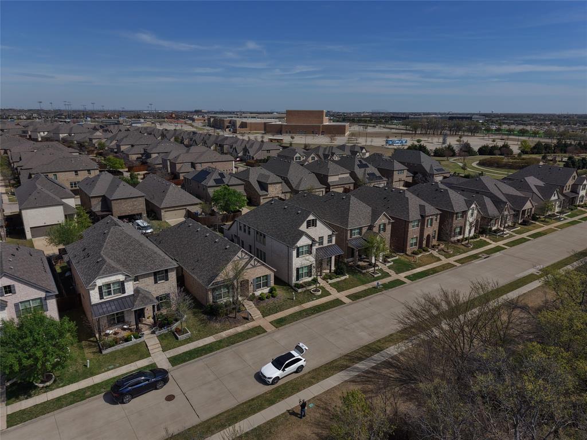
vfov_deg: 56.8
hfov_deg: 71.6
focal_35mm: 24
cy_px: 220
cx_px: 294
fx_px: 407
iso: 110
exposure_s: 1/8000
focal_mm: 8.67
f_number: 1.8
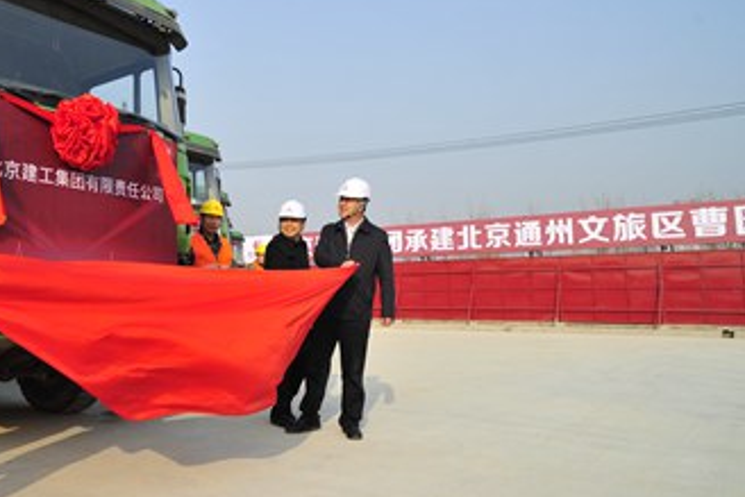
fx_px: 662
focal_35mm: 32
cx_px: 195
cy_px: 208
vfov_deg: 41.0
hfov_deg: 56.1
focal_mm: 21
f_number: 8
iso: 200
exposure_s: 1/400
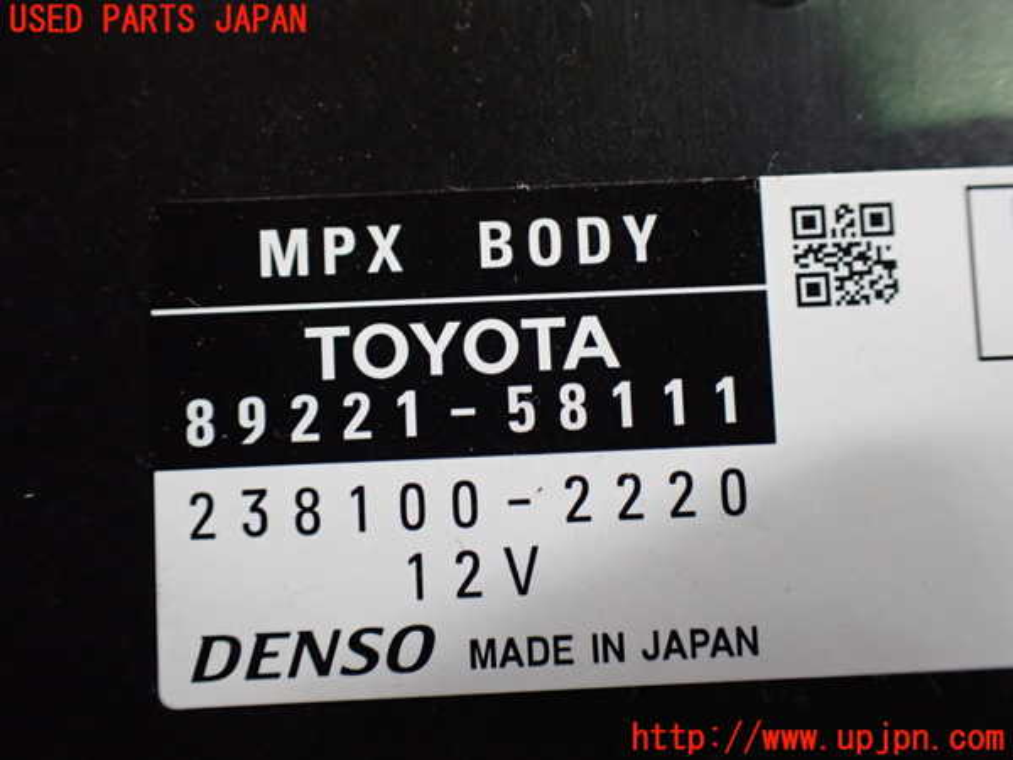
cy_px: 380
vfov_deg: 46.8
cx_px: 506
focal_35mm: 30
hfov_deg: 60.0
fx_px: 878
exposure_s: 1/60
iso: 800
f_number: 2.3
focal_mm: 5.4
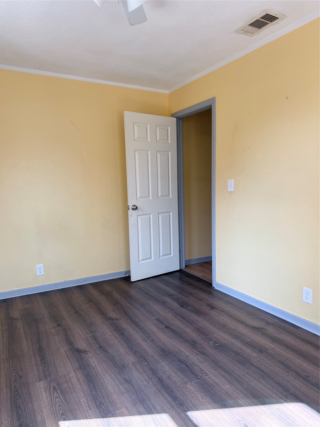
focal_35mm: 24
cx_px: 160
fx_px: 296
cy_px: 214
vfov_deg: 71.6
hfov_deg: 56.8
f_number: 1.78
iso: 100
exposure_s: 1/125
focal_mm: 6.76
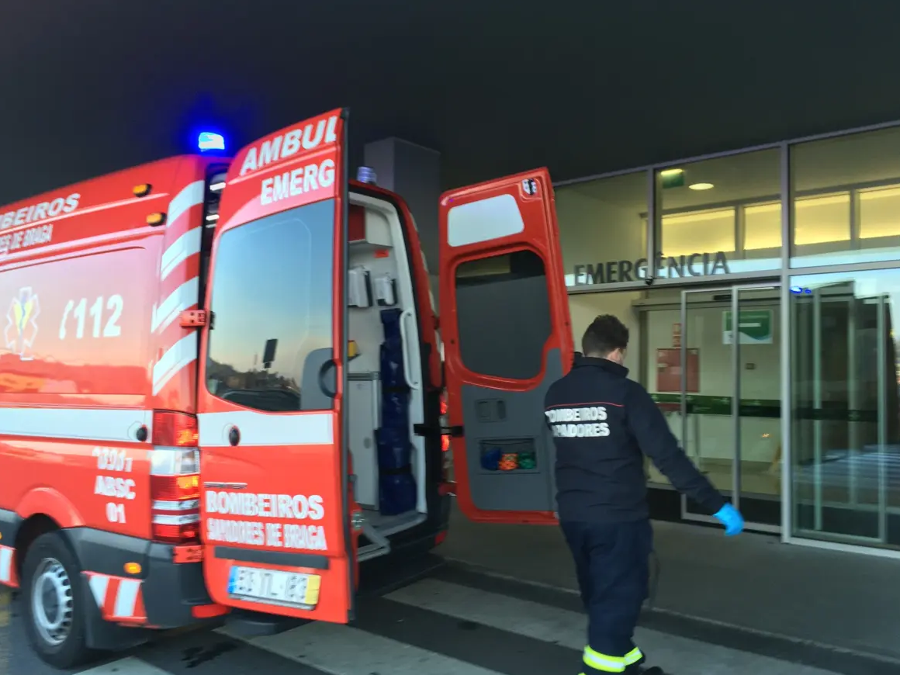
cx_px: 440
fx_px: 780
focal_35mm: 30
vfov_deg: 46.8
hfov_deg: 60.0
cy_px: 335
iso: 32
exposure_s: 1/100
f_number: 2.2
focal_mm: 4.15
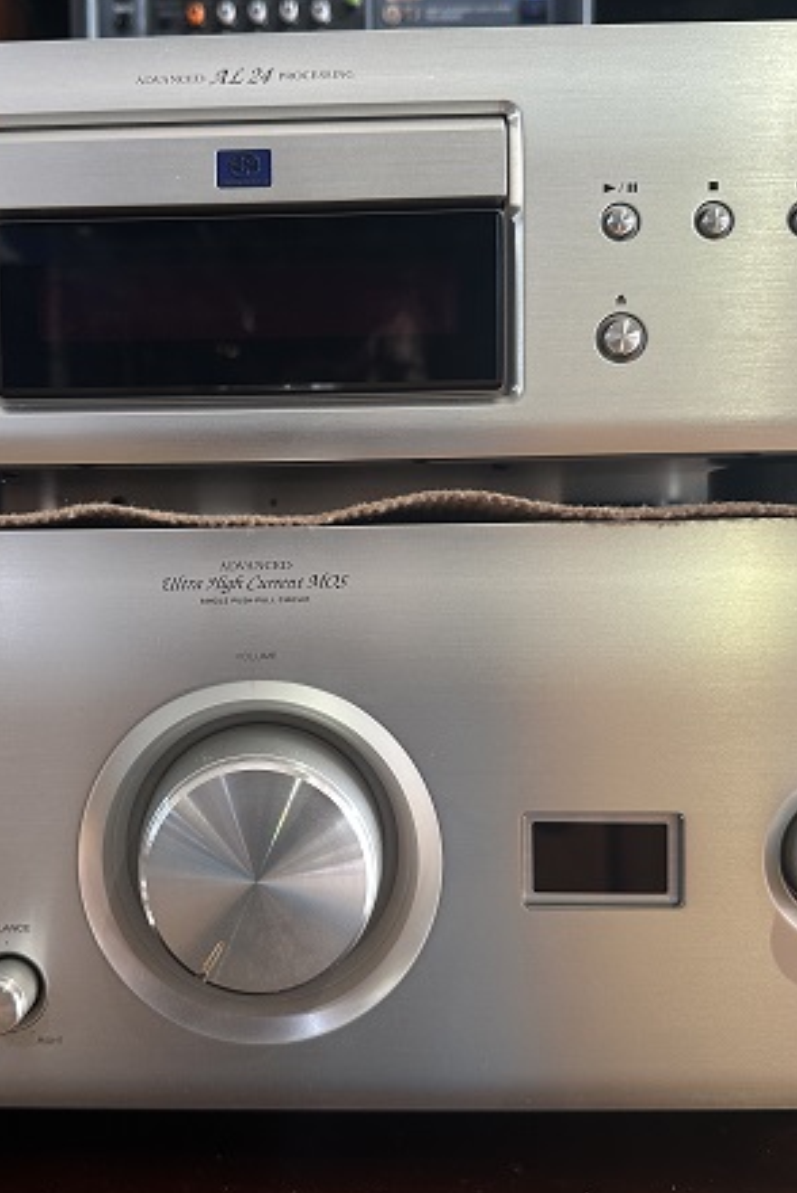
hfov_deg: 38.5
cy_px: 596
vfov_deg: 55.8
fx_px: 1127
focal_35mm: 34
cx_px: 268
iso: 200
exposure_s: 1/50
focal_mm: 6.86
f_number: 1.78
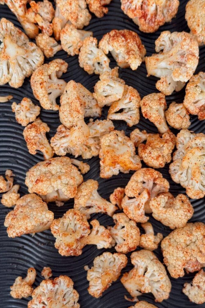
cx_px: 115
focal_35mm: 51
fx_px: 436
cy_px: 156
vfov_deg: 38.9
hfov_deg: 26.5
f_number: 1.78
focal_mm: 6.76
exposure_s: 1/65
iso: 100
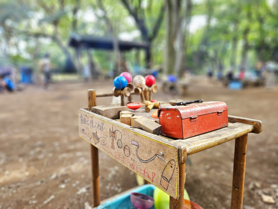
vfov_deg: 58.9
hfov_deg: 73.9
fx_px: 185
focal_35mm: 23
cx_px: 139
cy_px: 104
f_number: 1.8
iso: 100
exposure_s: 1/100
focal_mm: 5.4
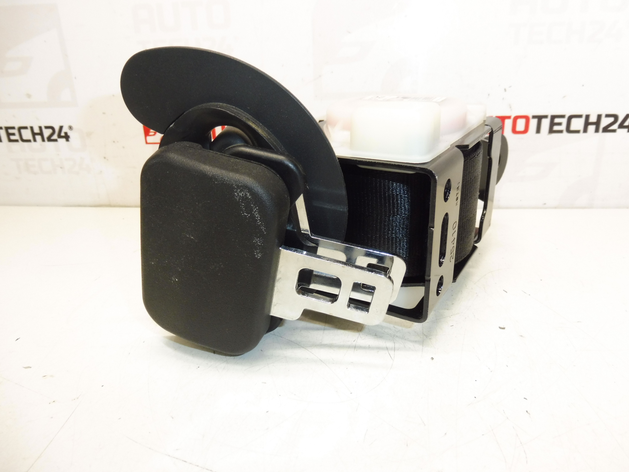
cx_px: 314
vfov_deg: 56.8
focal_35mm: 24
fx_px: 436
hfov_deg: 71.6
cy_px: 236
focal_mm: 4.3
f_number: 3.5
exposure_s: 1/60
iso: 200
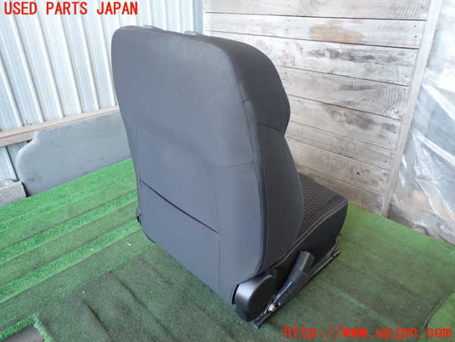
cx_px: 228
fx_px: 329
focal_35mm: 25
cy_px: 171
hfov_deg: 69.4
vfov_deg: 54.9
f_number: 2
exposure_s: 1/50
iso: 200
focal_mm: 4.5
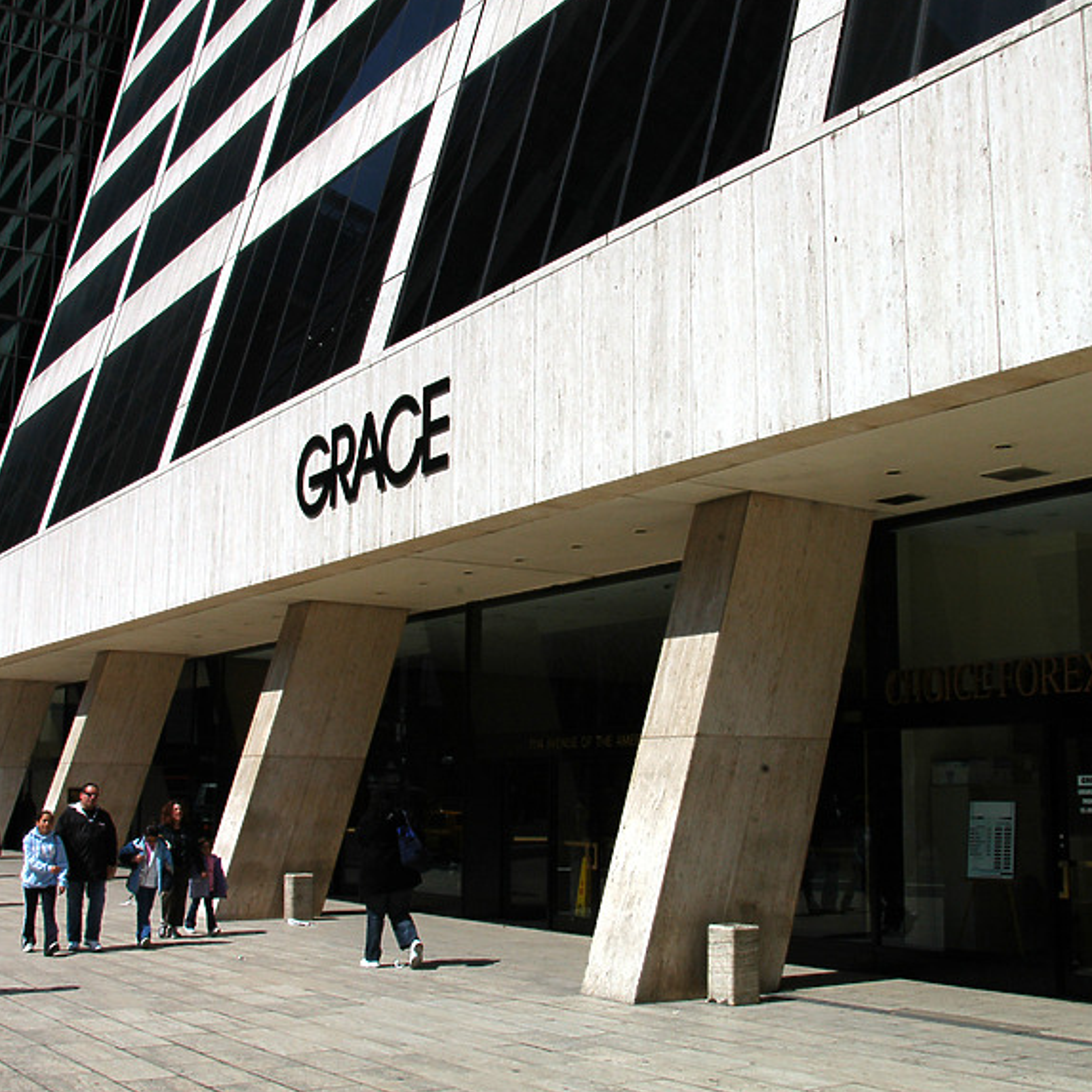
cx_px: 583
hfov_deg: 41.8
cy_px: 556
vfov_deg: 41.9
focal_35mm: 40
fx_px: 1428
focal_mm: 20
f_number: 11
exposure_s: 1/500
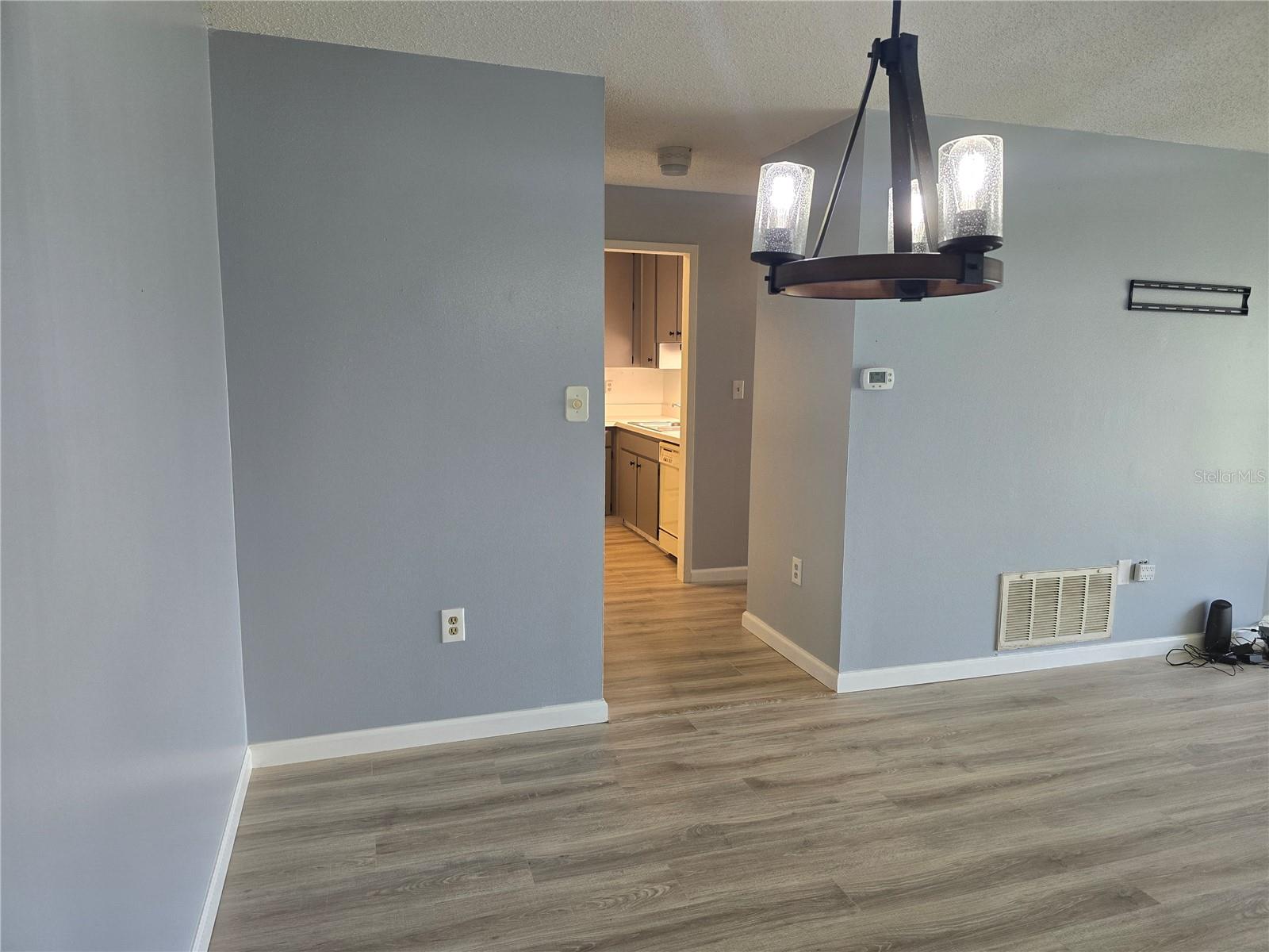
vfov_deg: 58.9
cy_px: 476
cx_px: 634
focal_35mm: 23
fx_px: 843
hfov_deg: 73.9
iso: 200
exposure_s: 1/120
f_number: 1.7
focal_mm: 6.3
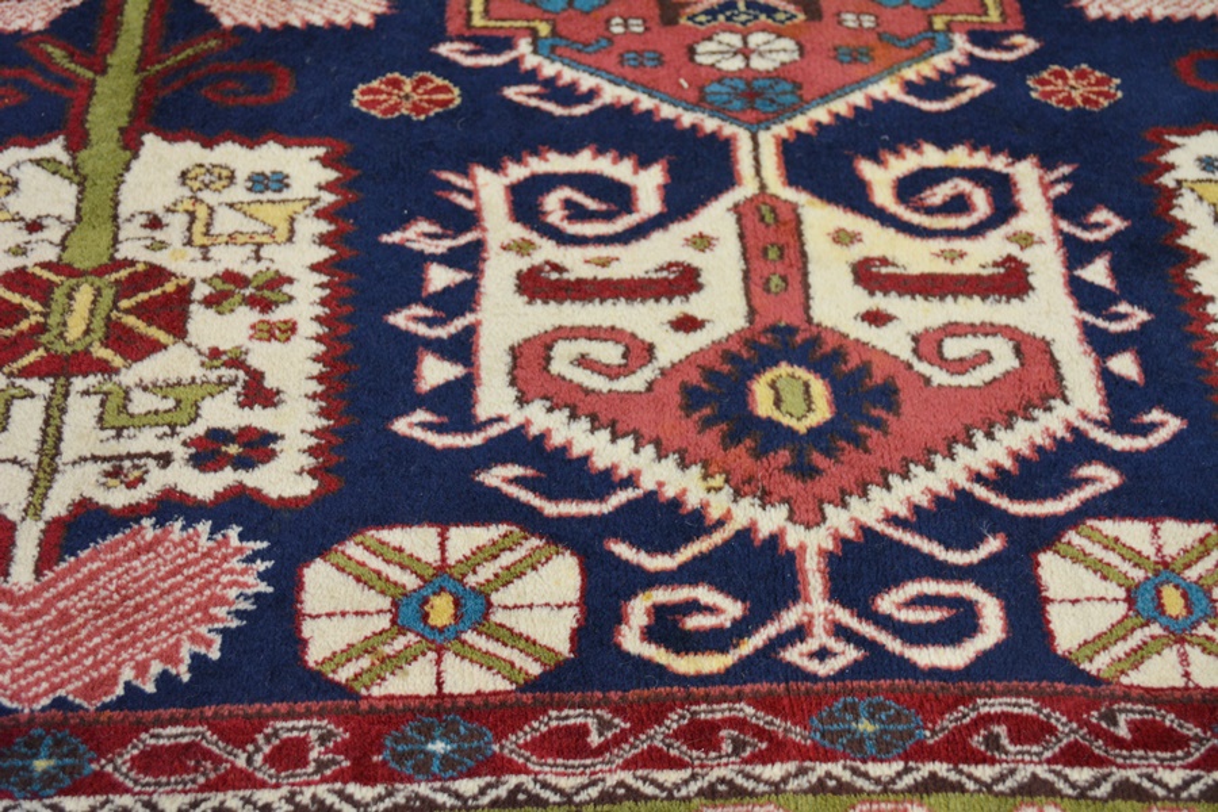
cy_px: 406
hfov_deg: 37.9
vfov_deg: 25.8
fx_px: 1776
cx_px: 609
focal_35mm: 52
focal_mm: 35
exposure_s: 1/40
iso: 800
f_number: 5
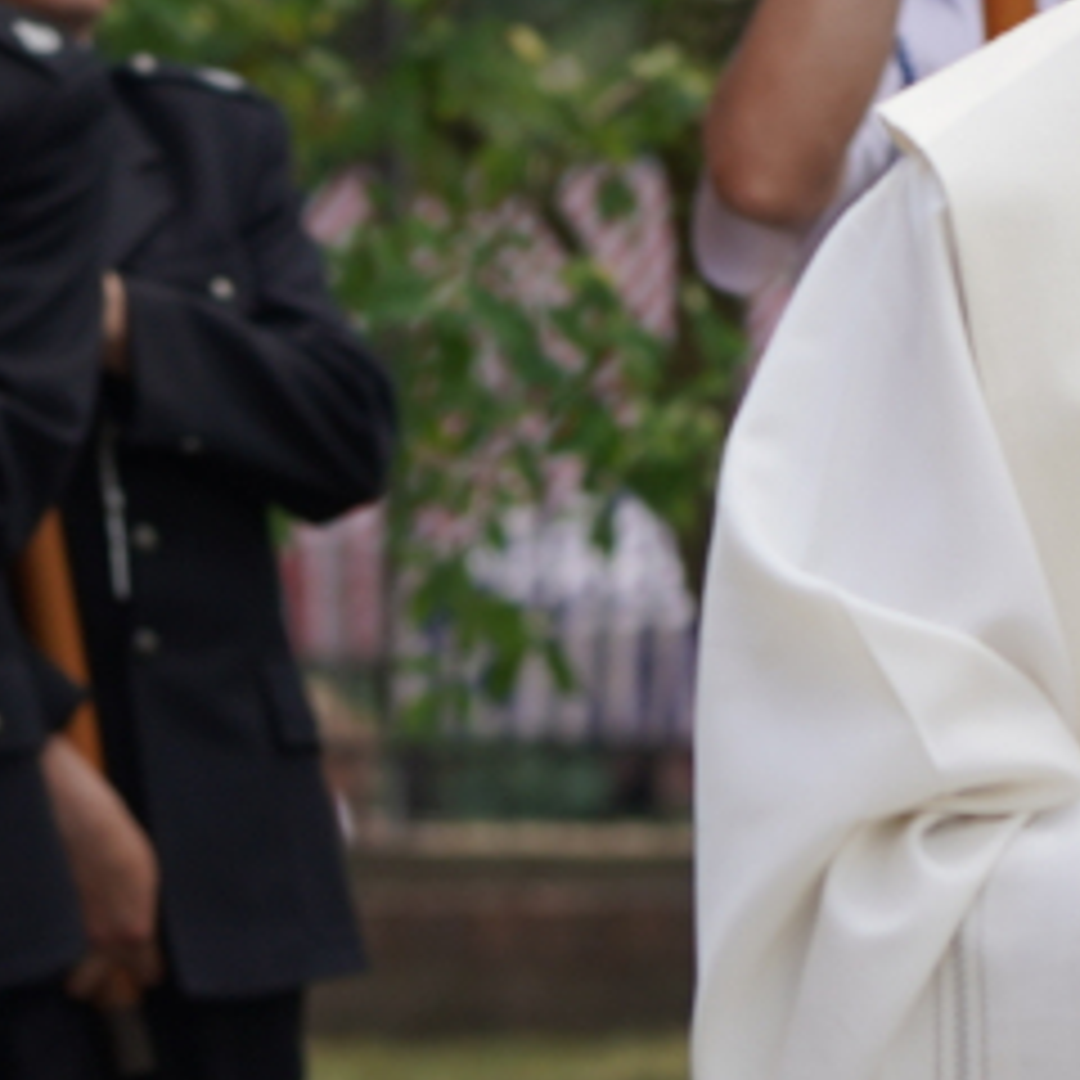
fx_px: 17084
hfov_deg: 3.6
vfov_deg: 3.6
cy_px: 988
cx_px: 166
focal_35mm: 484
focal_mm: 105
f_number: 4.5
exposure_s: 1/250
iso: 100
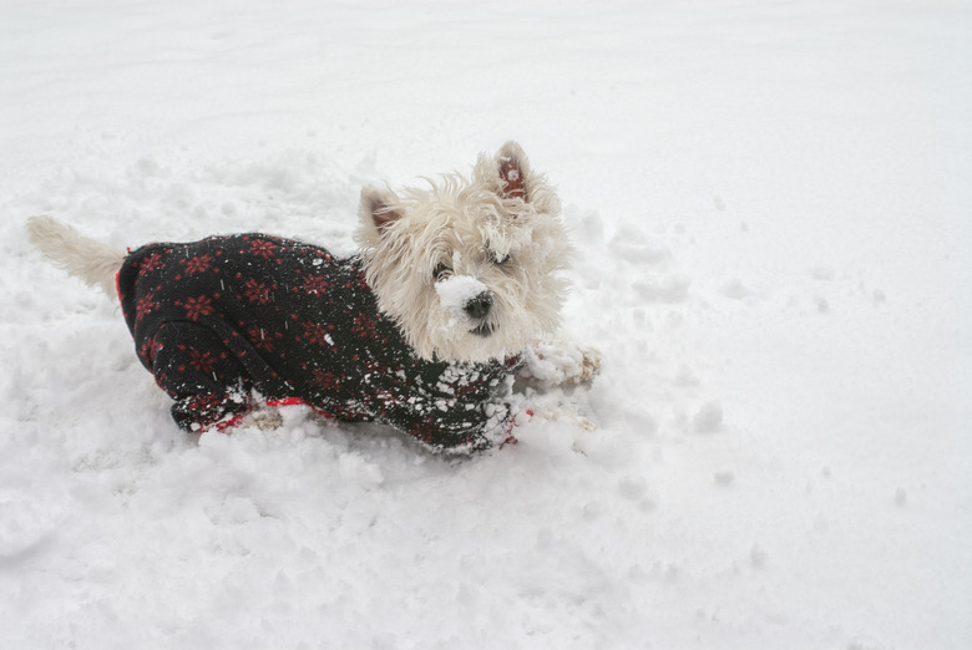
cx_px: 486
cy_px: 325
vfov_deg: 32.0
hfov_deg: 46.4
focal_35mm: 42
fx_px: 1135
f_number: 5.6
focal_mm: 28
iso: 100
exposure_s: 1/125
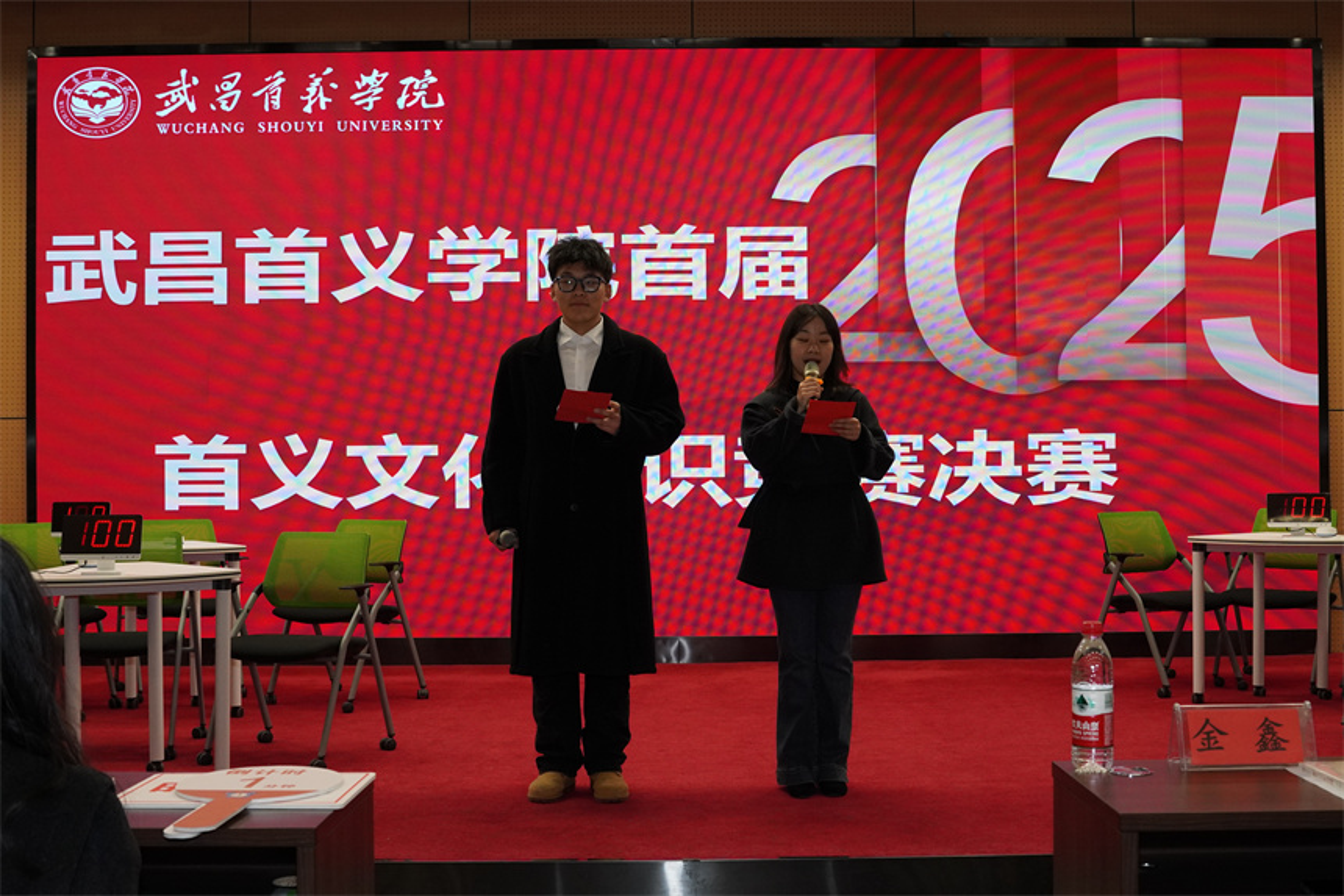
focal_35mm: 42
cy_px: 448
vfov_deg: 31.9
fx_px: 1568
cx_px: 672
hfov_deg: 46.4
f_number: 6.3
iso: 1250
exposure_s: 1/200
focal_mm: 28
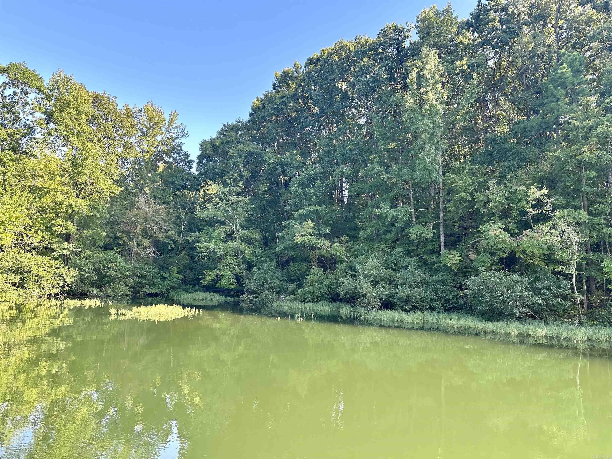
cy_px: 230
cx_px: 306
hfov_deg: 71.6
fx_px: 424
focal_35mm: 24
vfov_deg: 56.8
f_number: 1.78
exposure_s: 1/349
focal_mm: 6.86
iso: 80
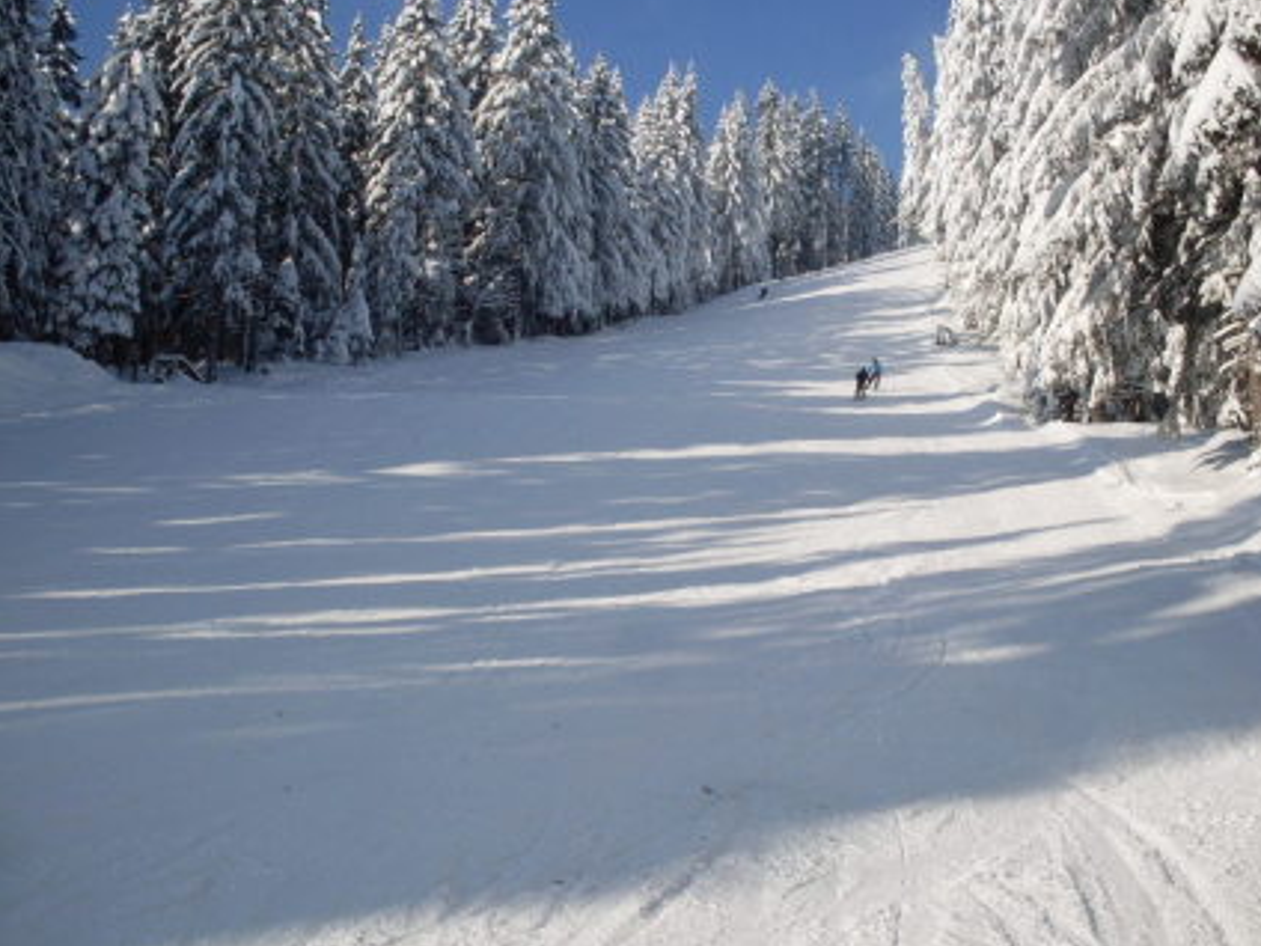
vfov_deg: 33.6
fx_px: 1566
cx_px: 663
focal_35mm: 43
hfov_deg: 43.8
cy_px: 440
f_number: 8.4
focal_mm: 6.3
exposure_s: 1/350
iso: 80
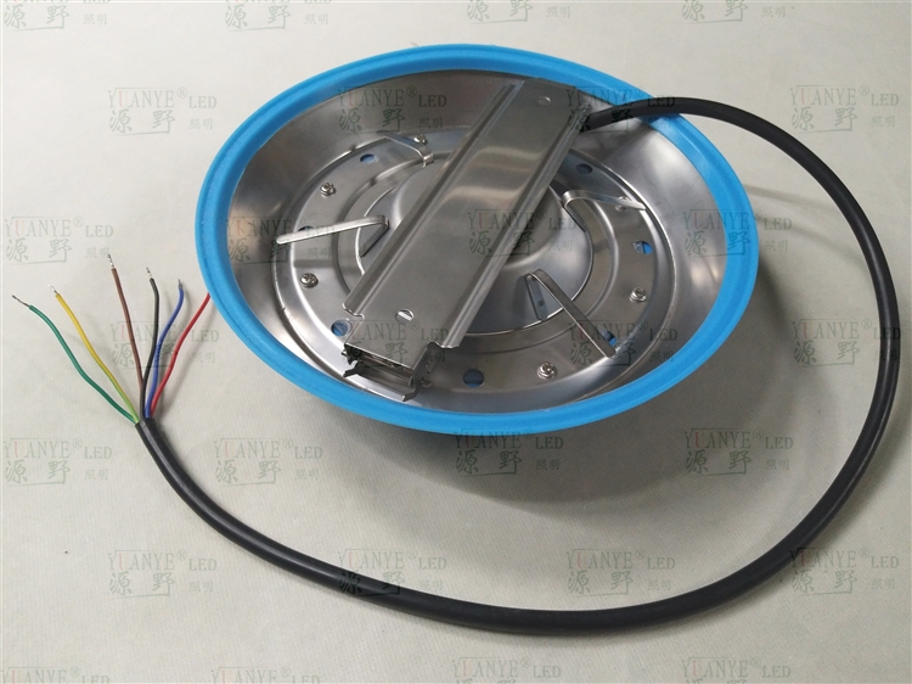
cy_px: 342
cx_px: 456
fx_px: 685
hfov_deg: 67.3
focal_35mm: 26
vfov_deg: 53.0
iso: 250
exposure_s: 1/33.3
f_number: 2
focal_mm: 3.88
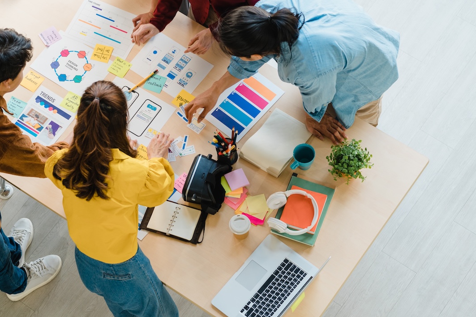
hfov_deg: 21.2
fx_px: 1269
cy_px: 147
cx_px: 265
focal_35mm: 96
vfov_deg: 14.2
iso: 640
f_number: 4
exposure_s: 1/200
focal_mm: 85
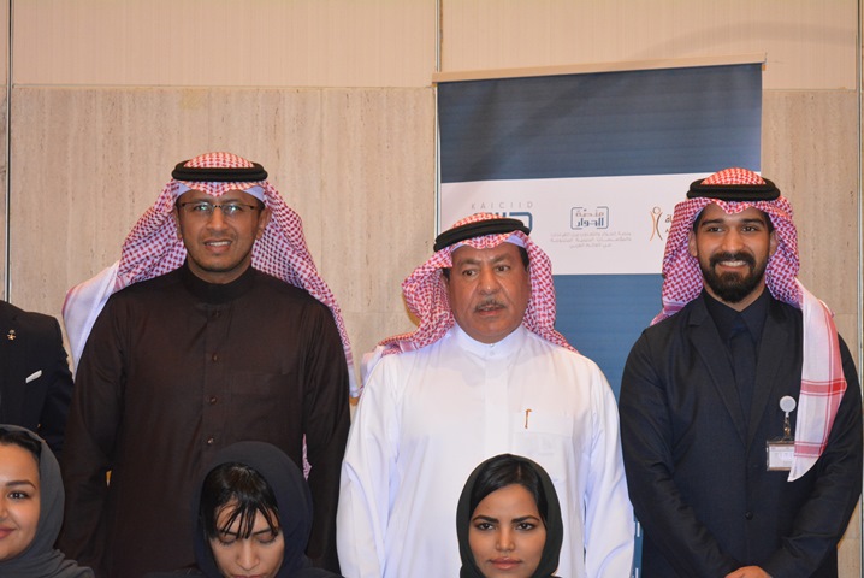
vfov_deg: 16.6
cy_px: 289
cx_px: 432
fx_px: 1982
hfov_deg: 24.6
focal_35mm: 82
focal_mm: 55
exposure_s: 1/60
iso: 3200
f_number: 5.6
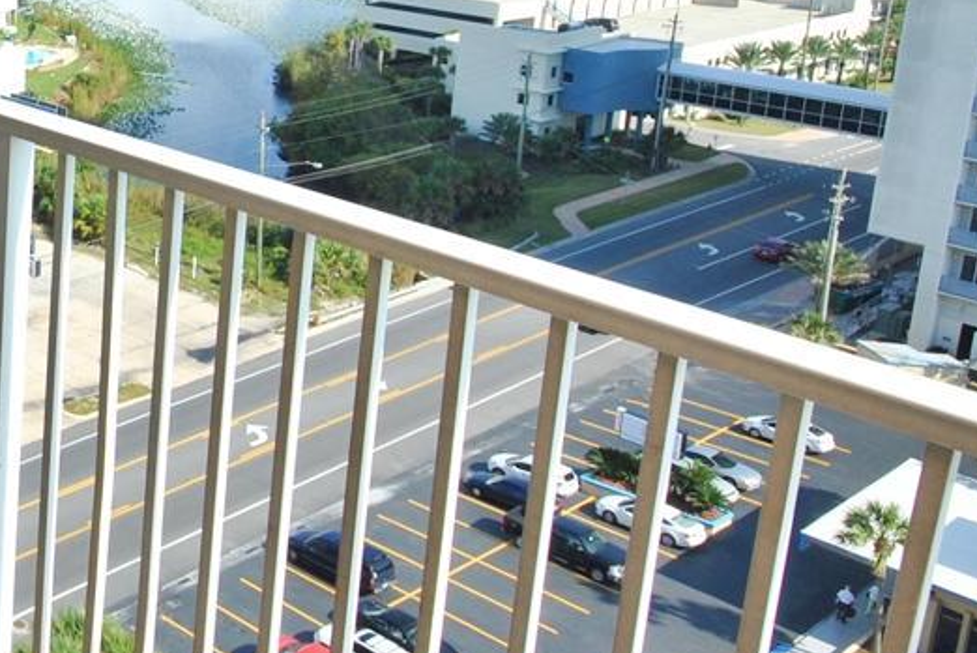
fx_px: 1249
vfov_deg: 28.2
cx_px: -197
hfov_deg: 34.3
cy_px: 66
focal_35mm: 46
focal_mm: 10
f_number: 10
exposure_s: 1/200
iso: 200
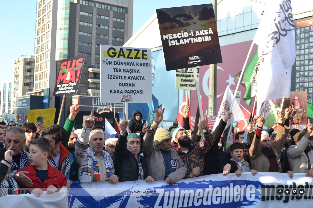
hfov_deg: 46.4
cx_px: 156
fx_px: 365
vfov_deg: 31.9
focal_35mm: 42
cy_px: 104
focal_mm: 28
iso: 100
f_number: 6.3
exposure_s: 1/100
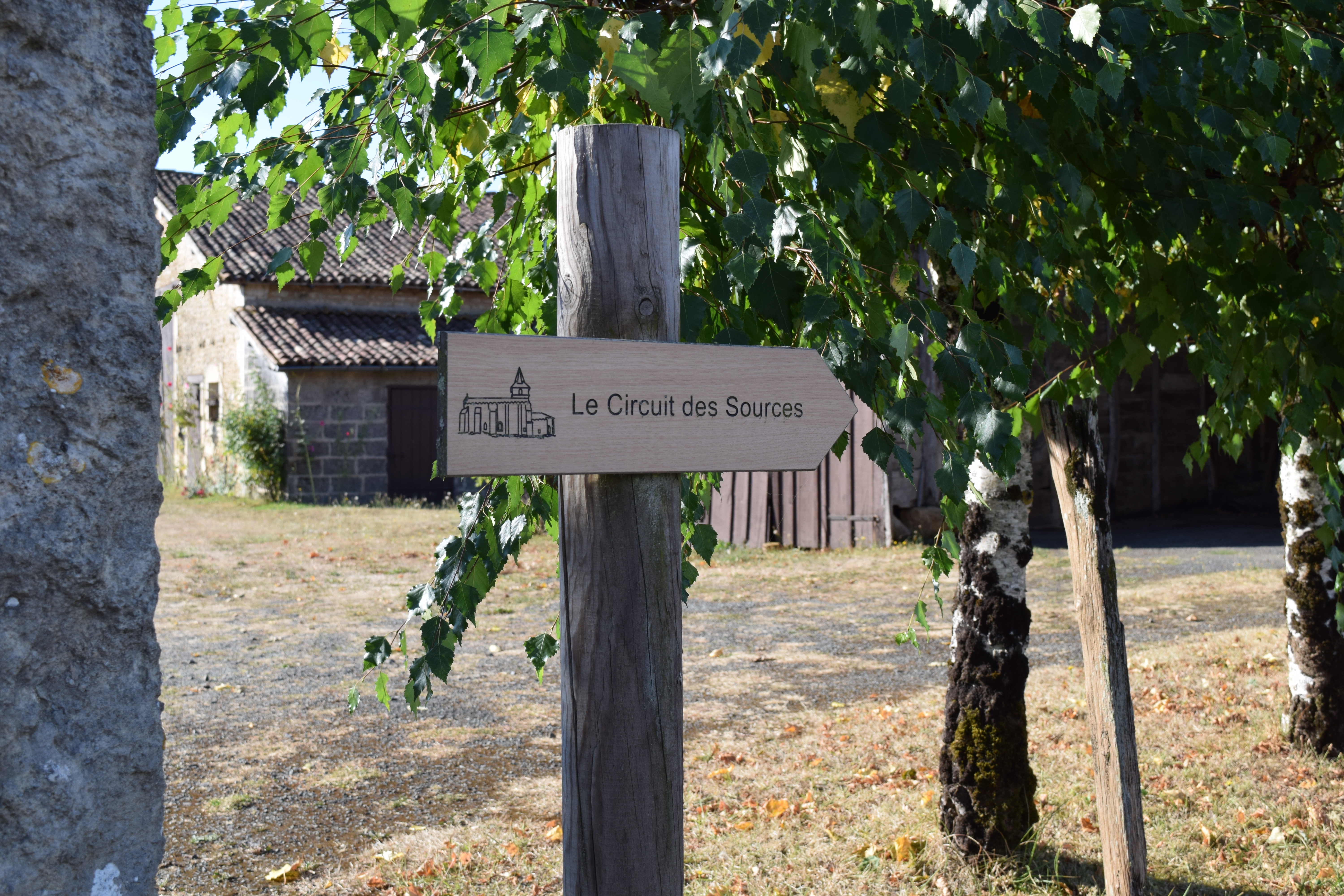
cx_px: 672
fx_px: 1624
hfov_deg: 45.0
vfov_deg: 30.8
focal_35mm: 44
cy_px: 448
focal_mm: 29
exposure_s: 1/250
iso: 220
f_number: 8
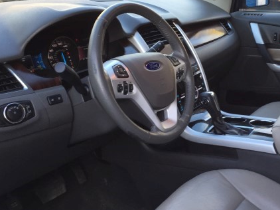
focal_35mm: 44
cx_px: 171
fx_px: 356
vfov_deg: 32.7
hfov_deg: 42.7
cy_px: 82
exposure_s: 1/120
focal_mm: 4.15
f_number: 2.2
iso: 50
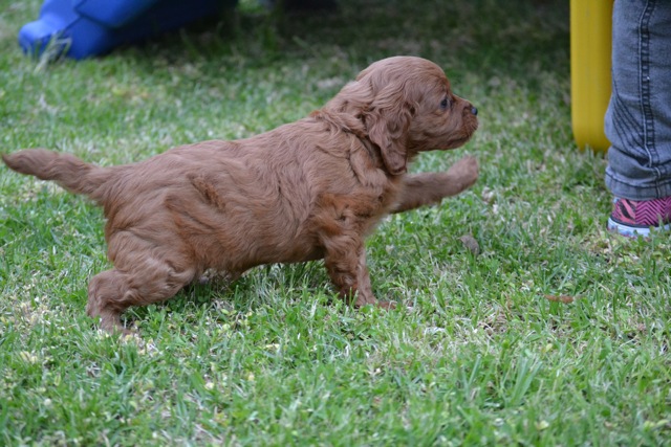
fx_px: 1734
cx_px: 336
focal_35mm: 93
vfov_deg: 14.7
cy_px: 224
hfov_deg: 21.9
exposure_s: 1/500
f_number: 4.2
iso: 2200
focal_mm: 62
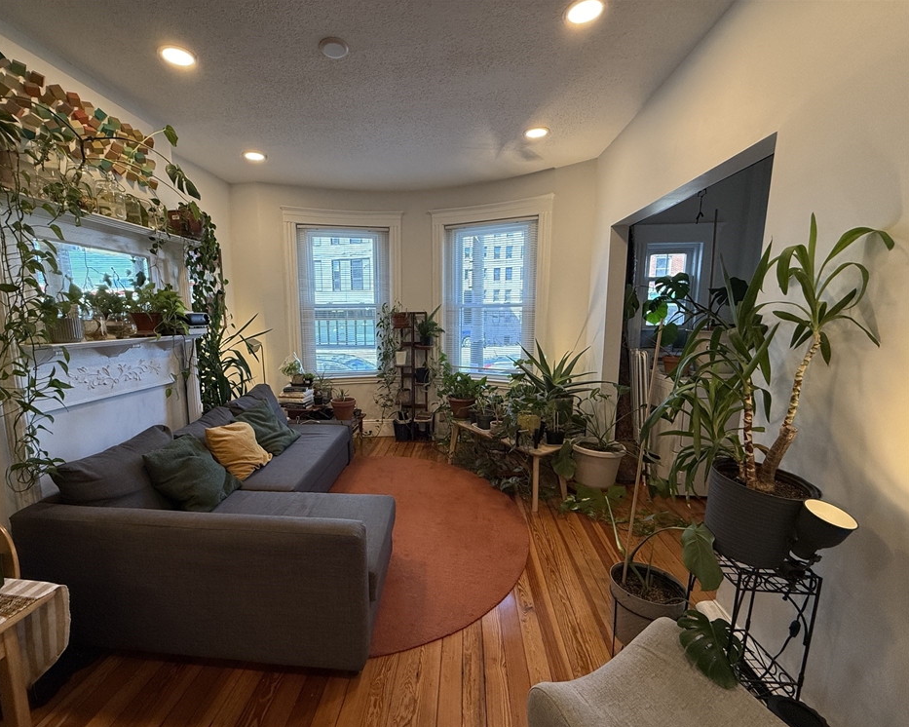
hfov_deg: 96.5
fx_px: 403
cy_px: 373
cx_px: 412
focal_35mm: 15
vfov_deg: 84.0
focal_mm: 2.22
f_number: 2.2
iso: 200
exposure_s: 1/120
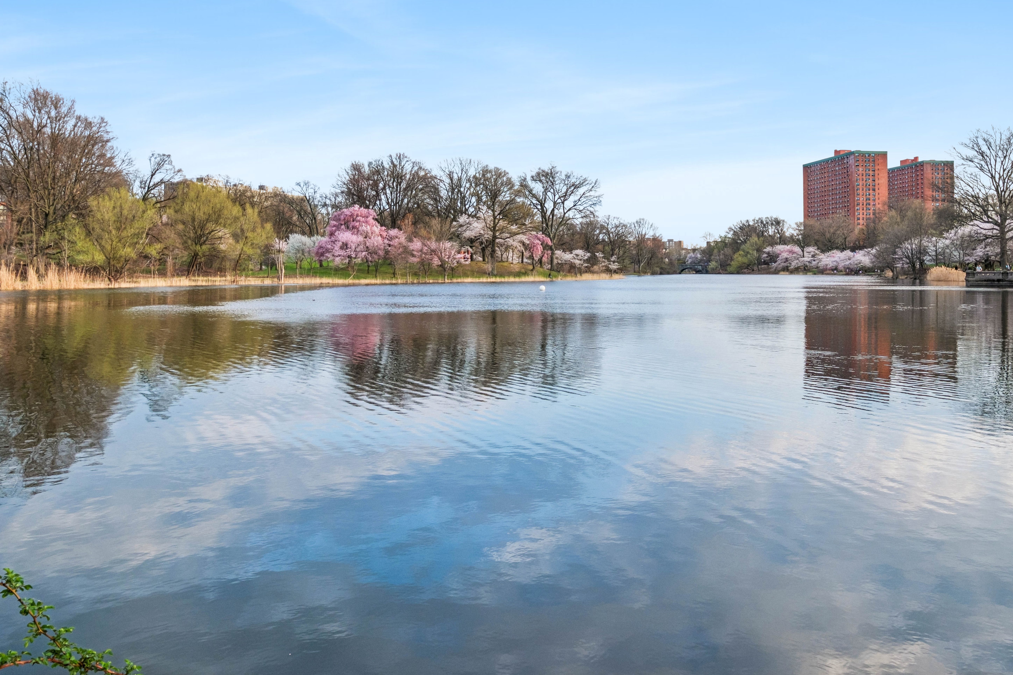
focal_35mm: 32
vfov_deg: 40.7
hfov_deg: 58.5
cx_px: 580
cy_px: 233
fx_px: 900
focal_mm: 16
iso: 250
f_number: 5.6
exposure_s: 1/200
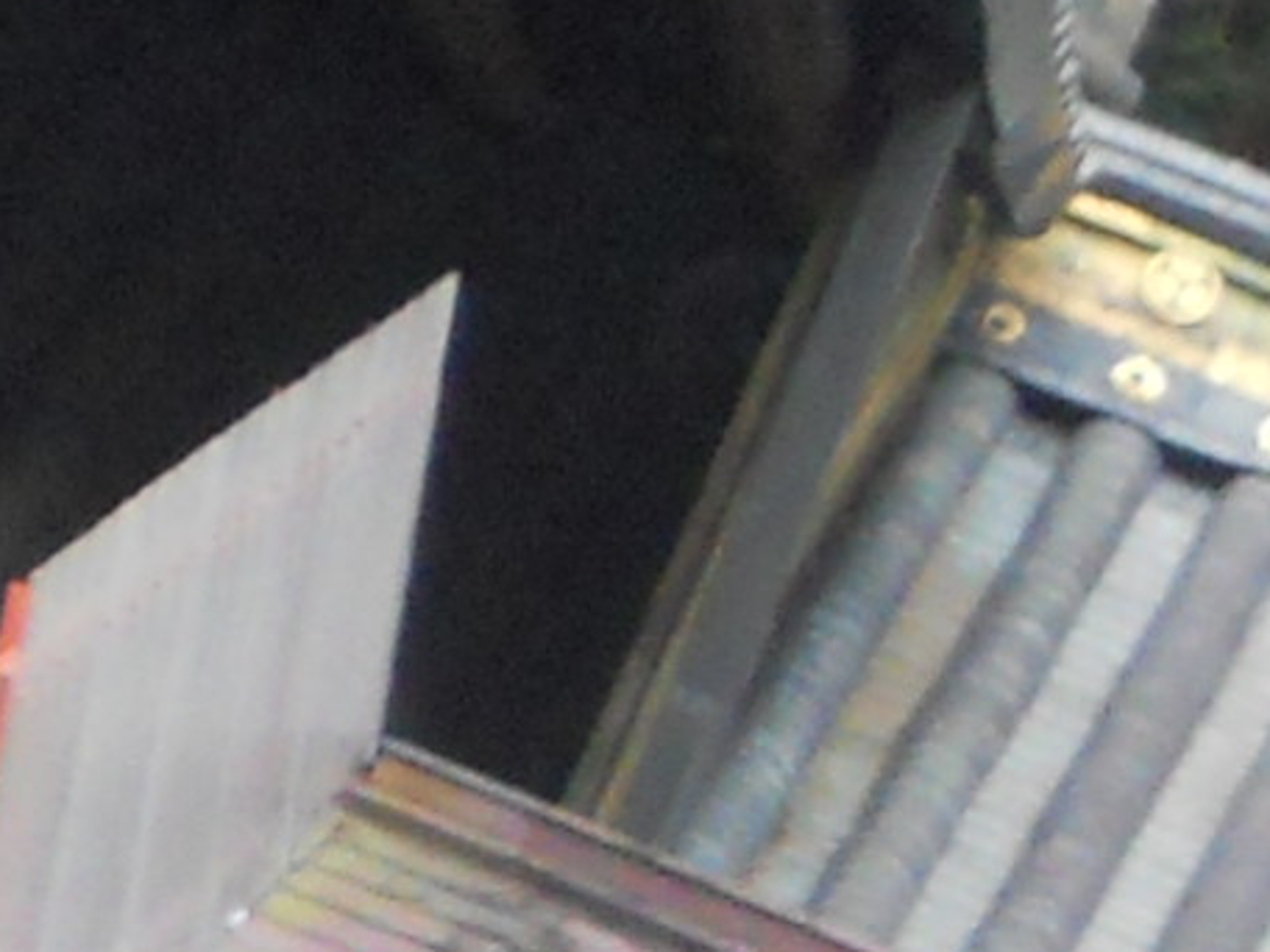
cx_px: -3041
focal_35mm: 329
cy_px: -1459
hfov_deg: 5.5
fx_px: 12070
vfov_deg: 4.4
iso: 400
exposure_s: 1/250
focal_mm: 8.3
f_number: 3.4
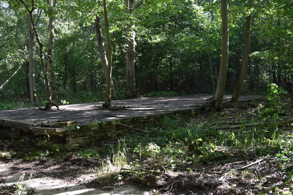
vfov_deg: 32.7
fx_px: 331
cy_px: 75
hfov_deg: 47.4
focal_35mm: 41
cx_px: 113
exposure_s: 1/80
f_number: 4.5
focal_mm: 21
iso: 400
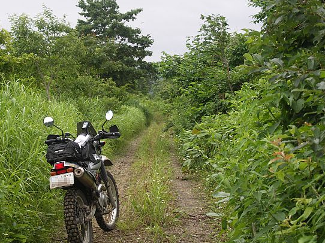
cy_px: 122
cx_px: 144
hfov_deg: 21.5
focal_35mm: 91
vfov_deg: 16.2
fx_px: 854
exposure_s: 1/160
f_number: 4
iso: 50
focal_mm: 19.9
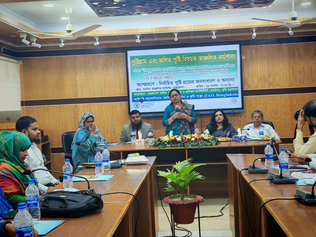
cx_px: 158
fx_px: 493
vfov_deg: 27.0
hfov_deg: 35.5
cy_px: 118
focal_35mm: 54
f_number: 1.9
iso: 400
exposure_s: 1/100
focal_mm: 6.12
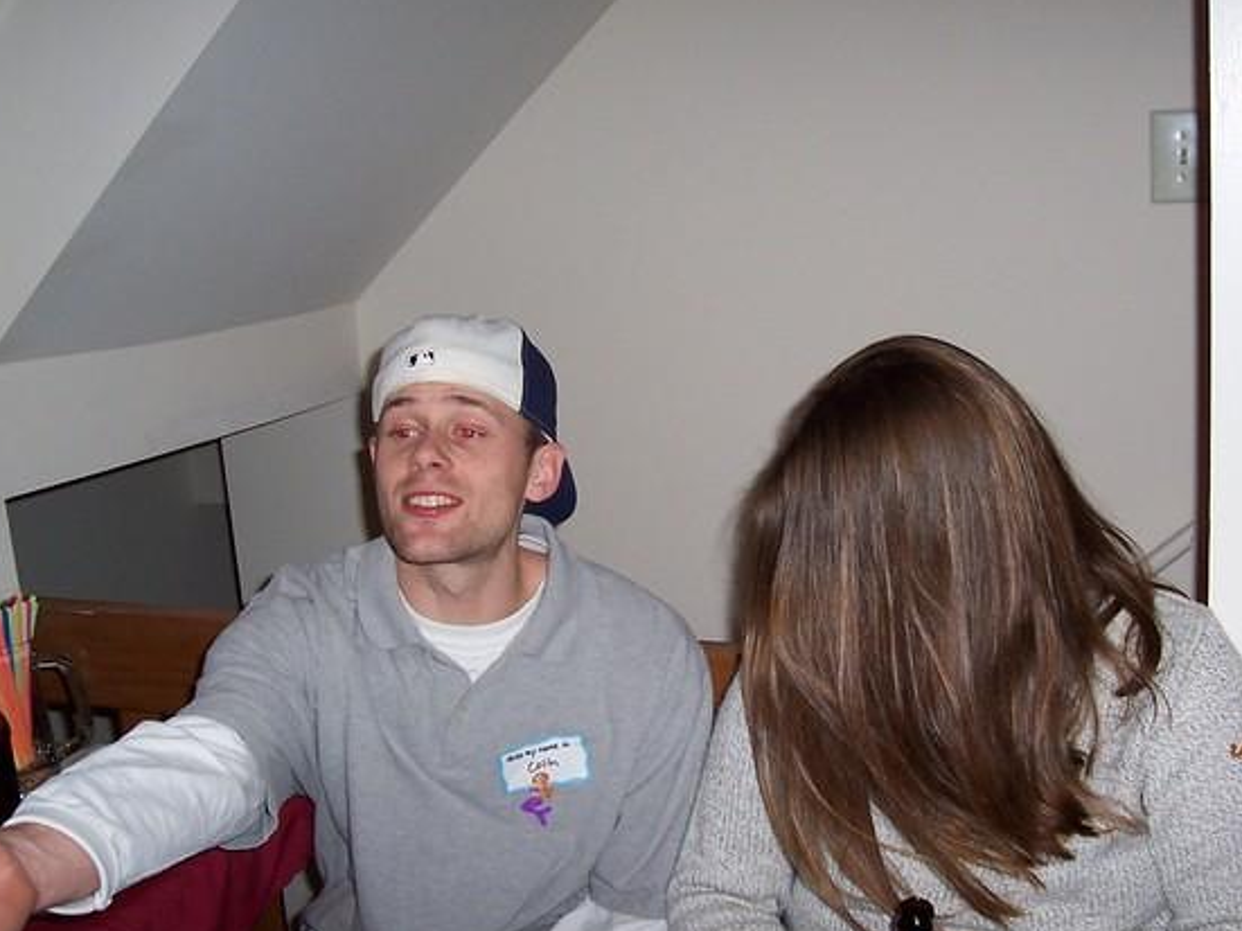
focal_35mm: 43
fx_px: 1542
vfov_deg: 33.6
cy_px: 491
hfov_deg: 43.8
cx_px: 685
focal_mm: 5.6
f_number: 2.8
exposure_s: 1/60
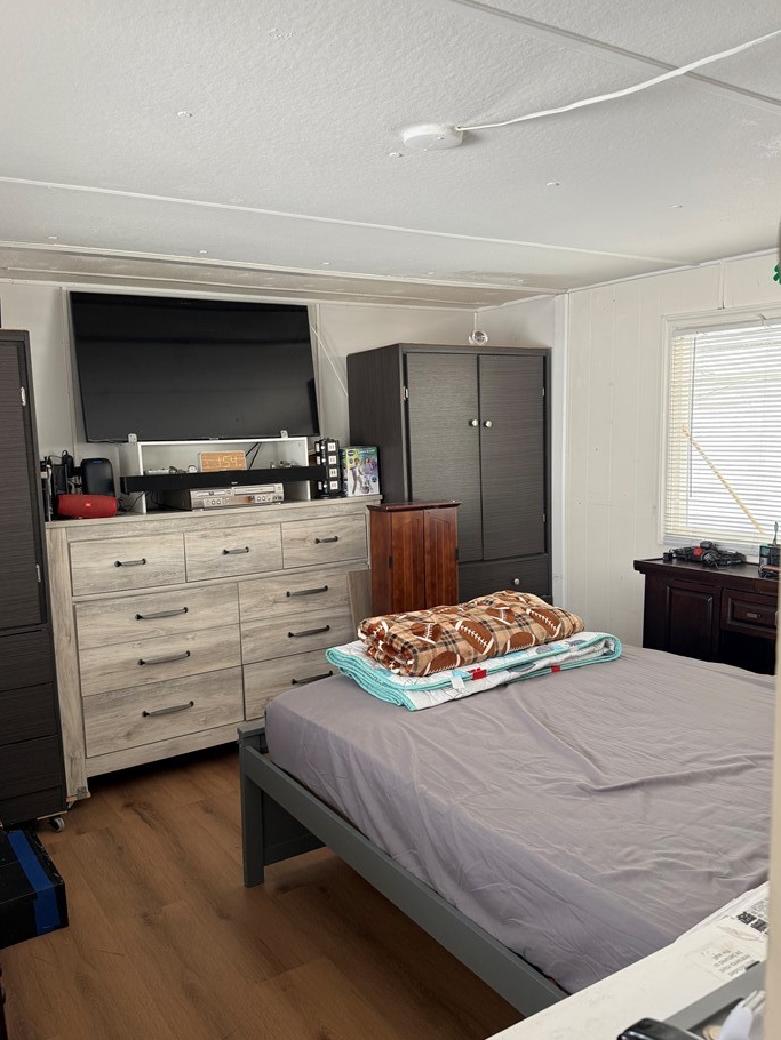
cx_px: 364
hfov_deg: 51.3
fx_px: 812
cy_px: 533
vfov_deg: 65.3
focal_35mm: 27
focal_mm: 6.76
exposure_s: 1/120
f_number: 1.78
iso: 125
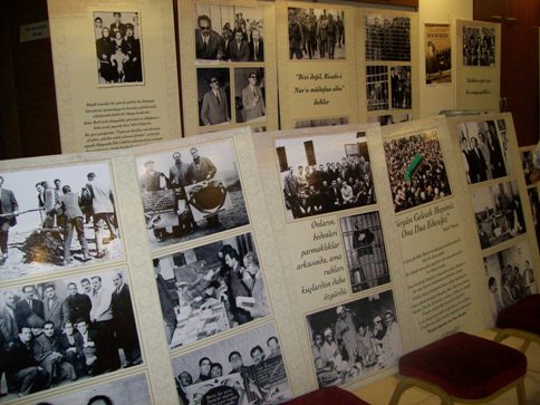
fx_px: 562
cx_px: 270
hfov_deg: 51.4
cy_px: 202
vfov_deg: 39.7
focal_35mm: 36
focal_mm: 6
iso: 200
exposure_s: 1/64
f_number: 2.7
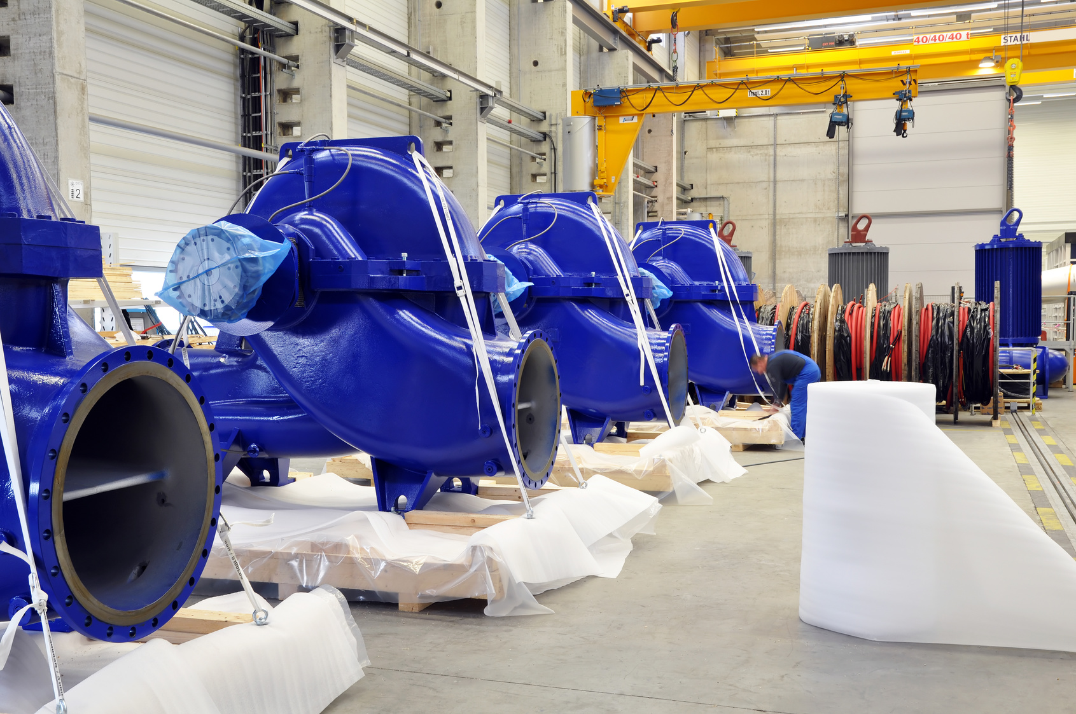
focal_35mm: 39
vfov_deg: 34.1
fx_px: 1164
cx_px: 538
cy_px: 357
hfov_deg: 49.6
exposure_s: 1/2.5
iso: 200
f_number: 9
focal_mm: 26
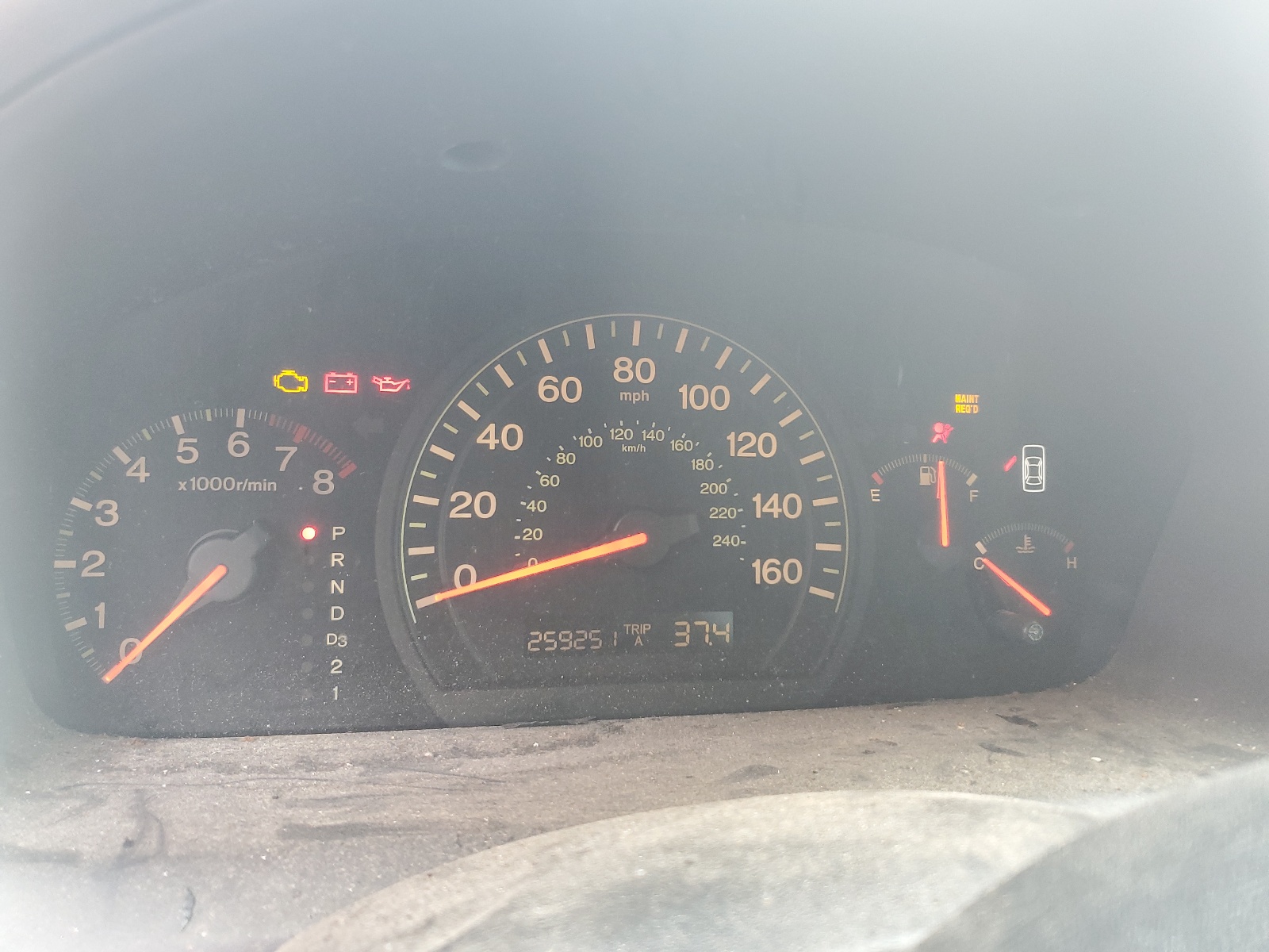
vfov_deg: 53.1
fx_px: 953
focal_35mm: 26
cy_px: 476
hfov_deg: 67.3
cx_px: 634
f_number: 1.5
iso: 125
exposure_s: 1/60.2
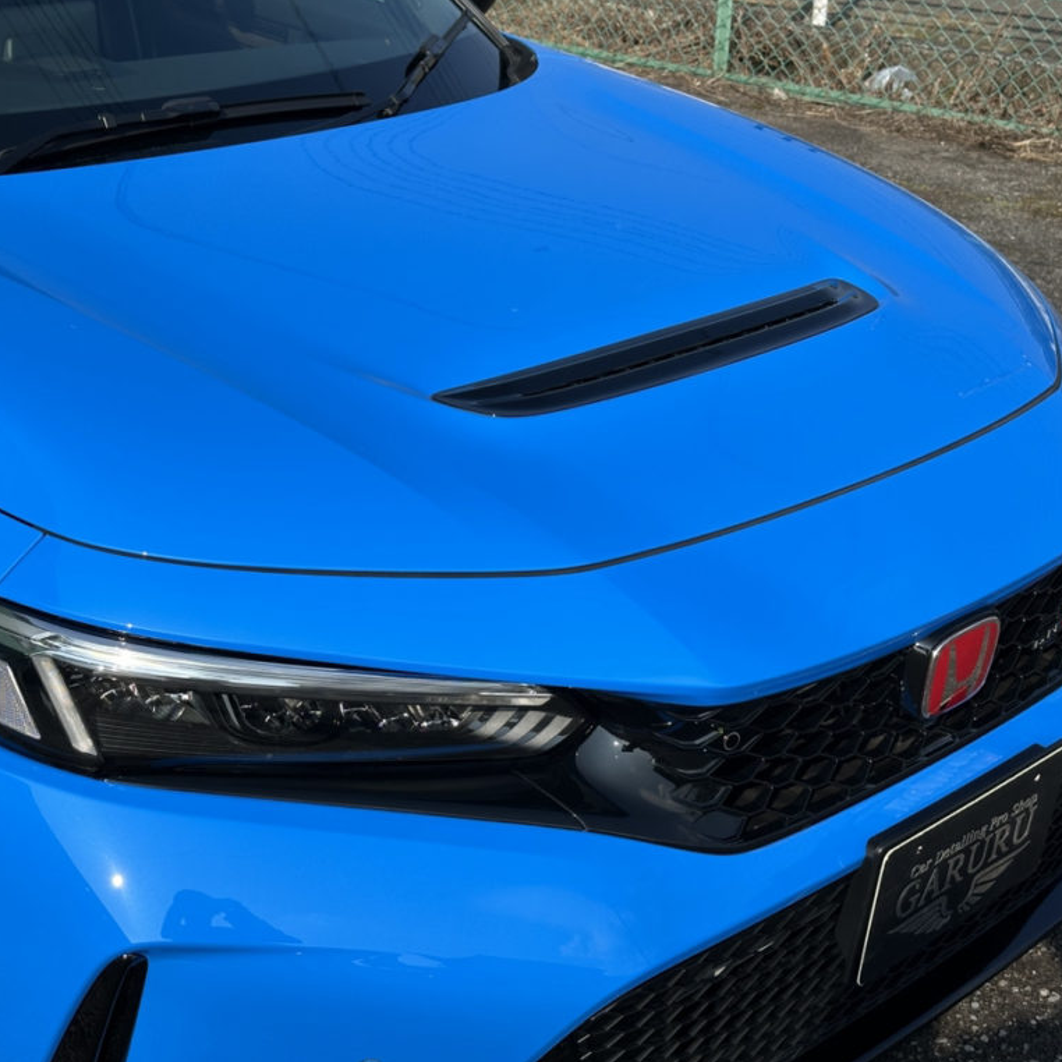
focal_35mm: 57
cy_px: 532
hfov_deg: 29.9
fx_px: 1978
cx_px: 374
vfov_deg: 30.0
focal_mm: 6.86
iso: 64
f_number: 1.78
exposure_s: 1/3367
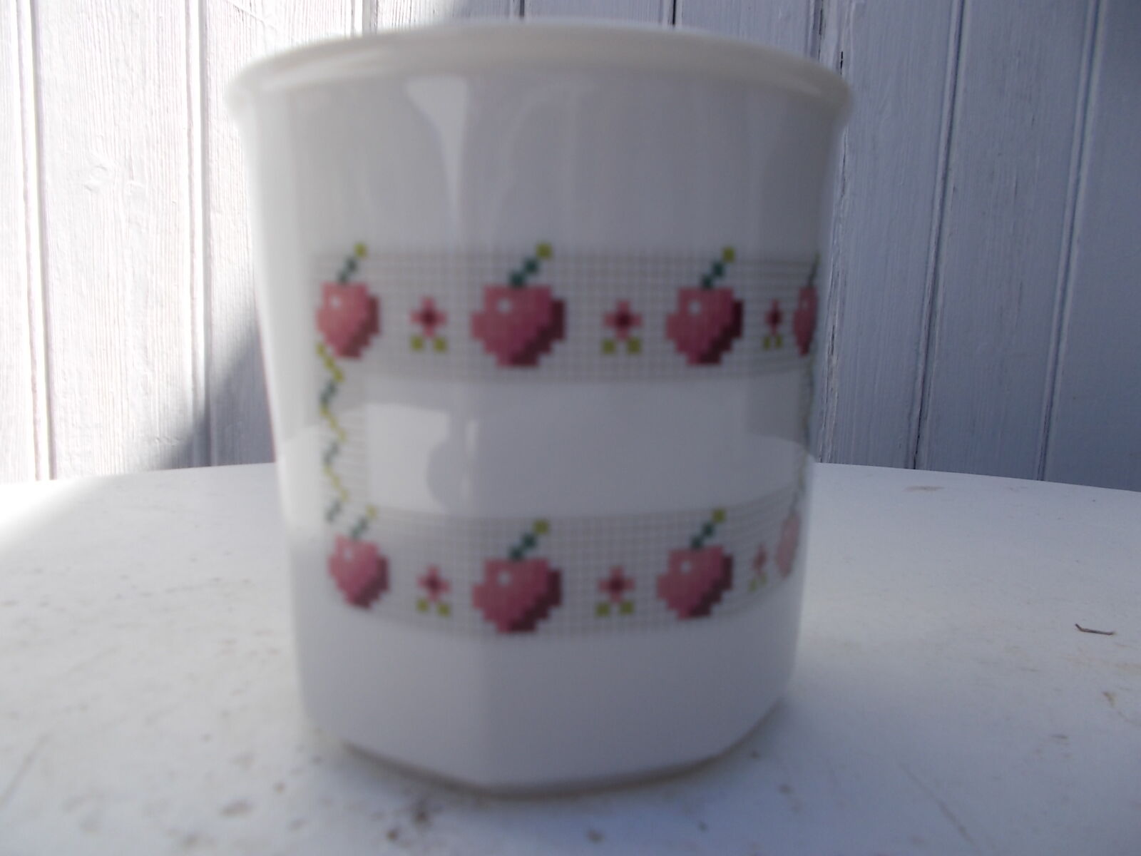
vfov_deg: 53.1
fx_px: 857
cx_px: 570
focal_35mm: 26
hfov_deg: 67.3
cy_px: 428
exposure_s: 1/125
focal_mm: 4.6
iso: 80
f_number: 8
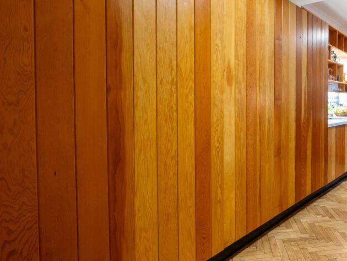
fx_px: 251
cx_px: 278
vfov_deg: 54.6
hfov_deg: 63.3
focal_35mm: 25
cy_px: 108
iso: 400
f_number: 7.1
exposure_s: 1/2.5
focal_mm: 16
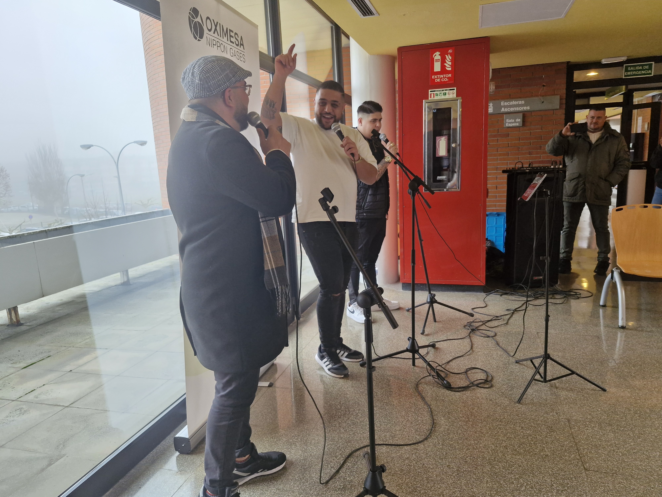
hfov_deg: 73.9
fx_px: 440
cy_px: 248
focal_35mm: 23
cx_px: 331
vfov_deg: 58.9
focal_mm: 5.54
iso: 160
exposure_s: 1/180
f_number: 1.8
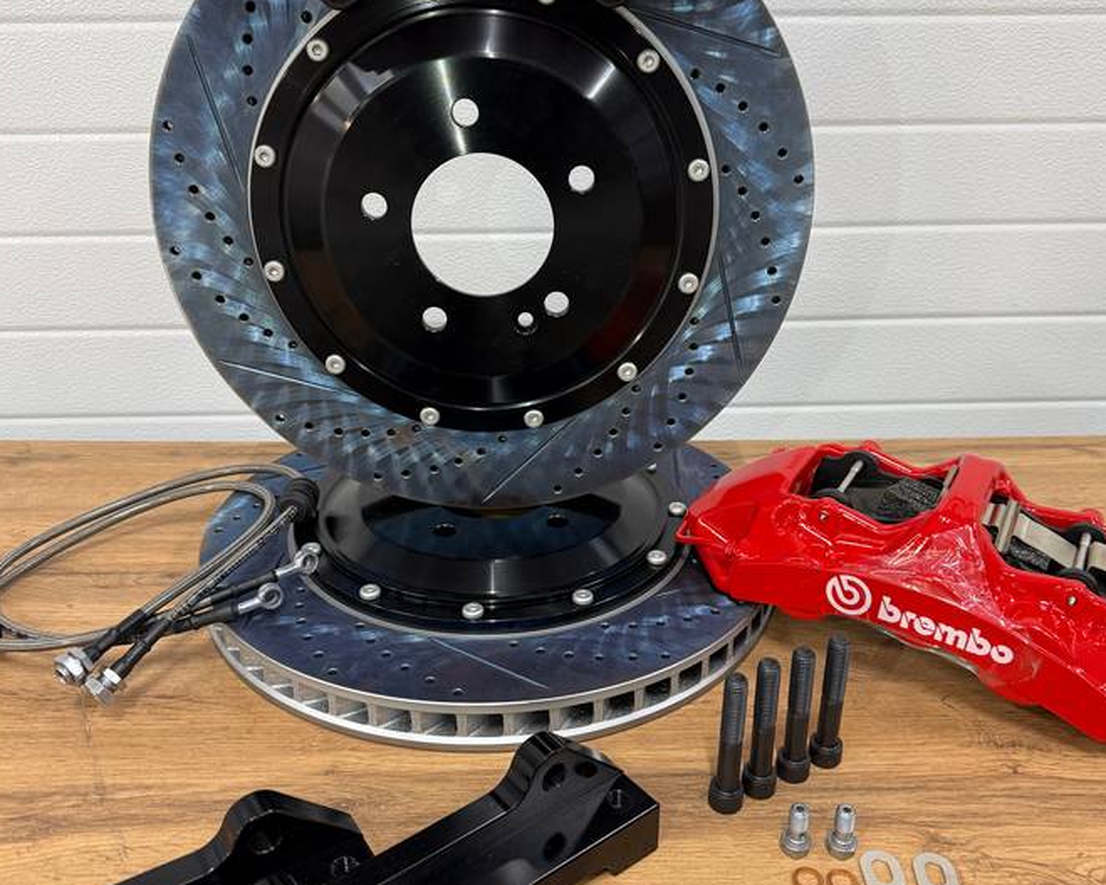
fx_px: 1047
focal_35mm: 32
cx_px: 551
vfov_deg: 45.8
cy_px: 430
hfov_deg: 55.7
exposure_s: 1/50
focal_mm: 6.76
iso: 160
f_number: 1.78
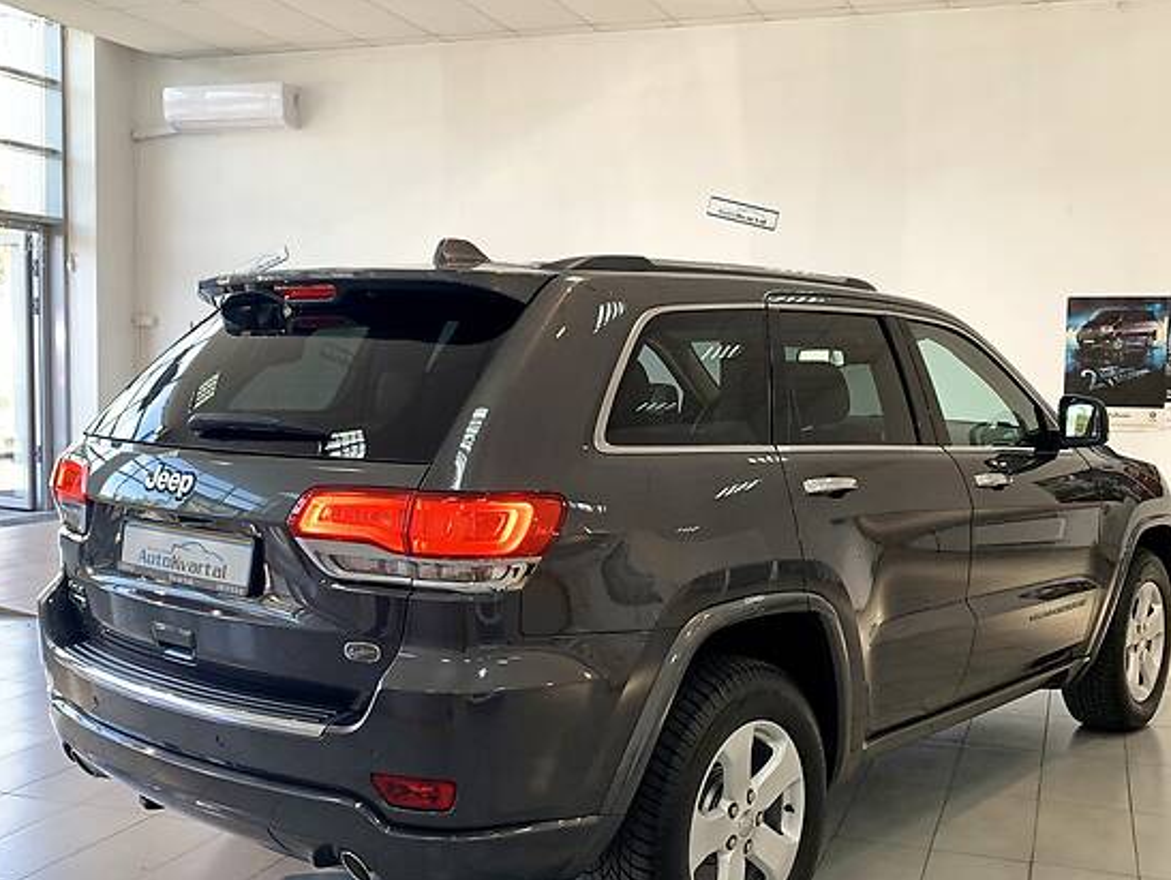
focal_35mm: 38
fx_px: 1286
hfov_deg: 48.9
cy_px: 467
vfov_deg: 37.7
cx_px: 627
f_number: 1.8
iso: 80
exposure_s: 1/121
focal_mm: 4.2
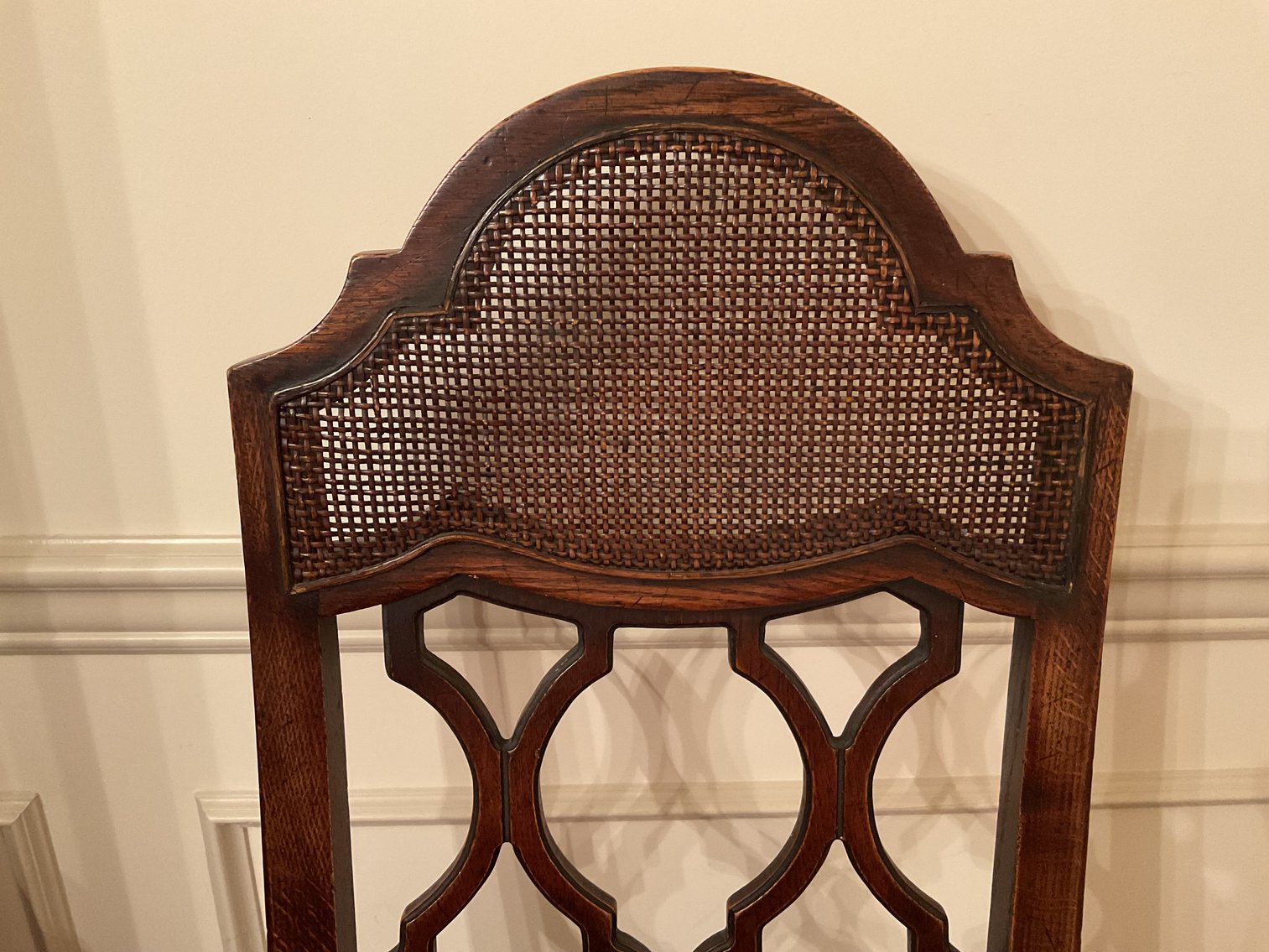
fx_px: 1063
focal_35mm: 29
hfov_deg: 61.7
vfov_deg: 48.2
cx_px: 634
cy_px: 476
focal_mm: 3
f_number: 1.8
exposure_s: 1/40
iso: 250
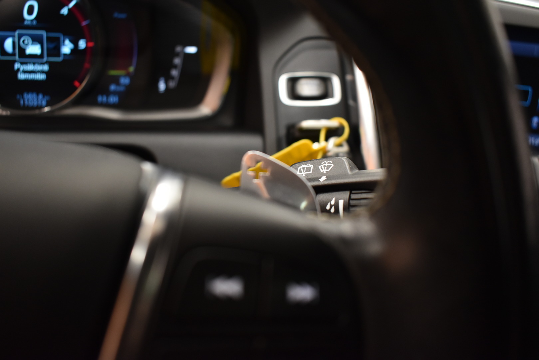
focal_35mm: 33
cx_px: 270
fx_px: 494
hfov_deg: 57.2
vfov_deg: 40.0
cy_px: 180
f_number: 3.8
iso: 900
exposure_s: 1/40
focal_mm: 22
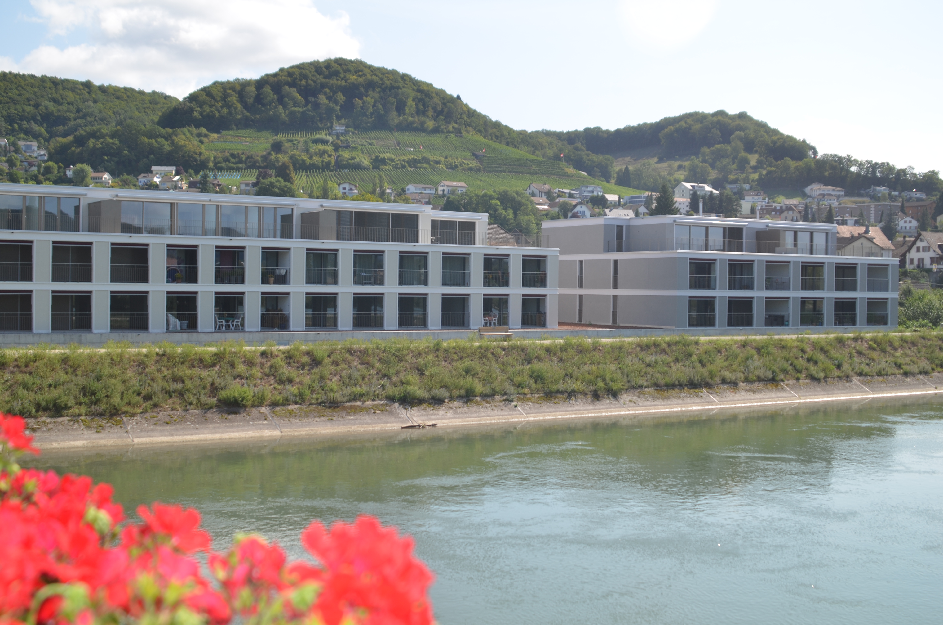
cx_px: 472
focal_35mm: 48
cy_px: 312
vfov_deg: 28.0
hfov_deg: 41.2
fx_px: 1255
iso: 100
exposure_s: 1/250
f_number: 7.1
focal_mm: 32
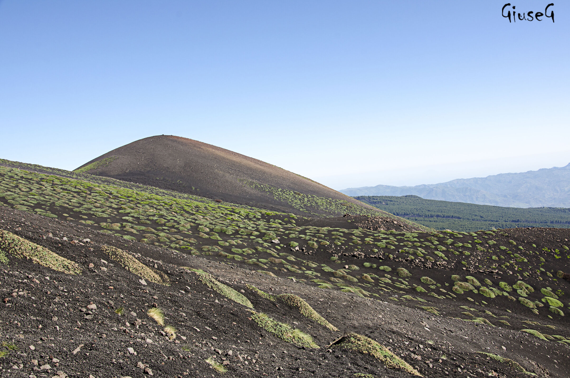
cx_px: 285
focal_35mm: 38
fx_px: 593
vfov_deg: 35.3
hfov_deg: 51.4
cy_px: 189
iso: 100
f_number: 10
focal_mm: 25
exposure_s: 1/100
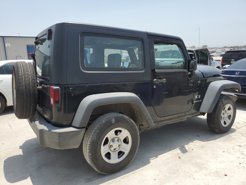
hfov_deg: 67.3
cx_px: 123
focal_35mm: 26
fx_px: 185
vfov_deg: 53.1
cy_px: 92
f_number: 1.5
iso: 50
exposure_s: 1/3333
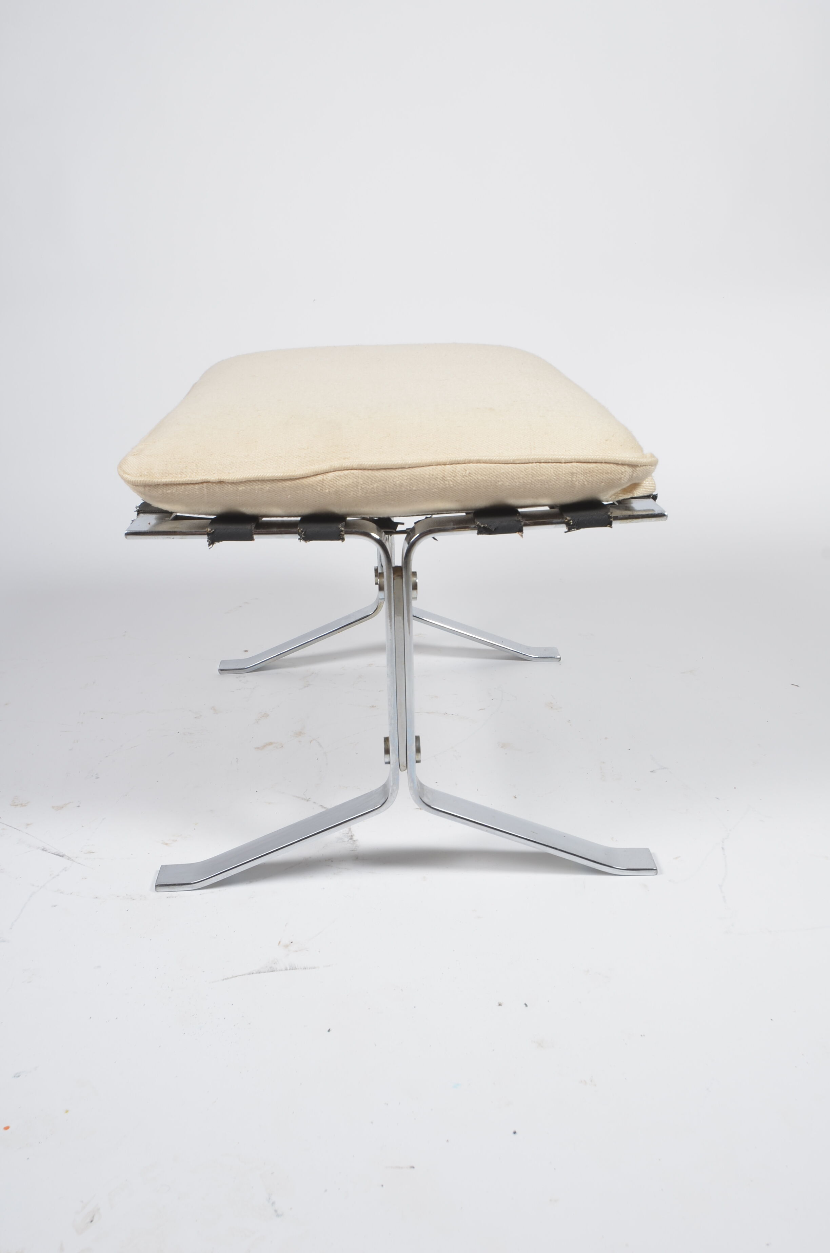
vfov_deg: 53.2
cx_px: 415
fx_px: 1251
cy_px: 626
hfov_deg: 36.7
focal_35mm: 36
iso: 100
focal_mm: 24
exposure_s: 1/125
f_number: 11
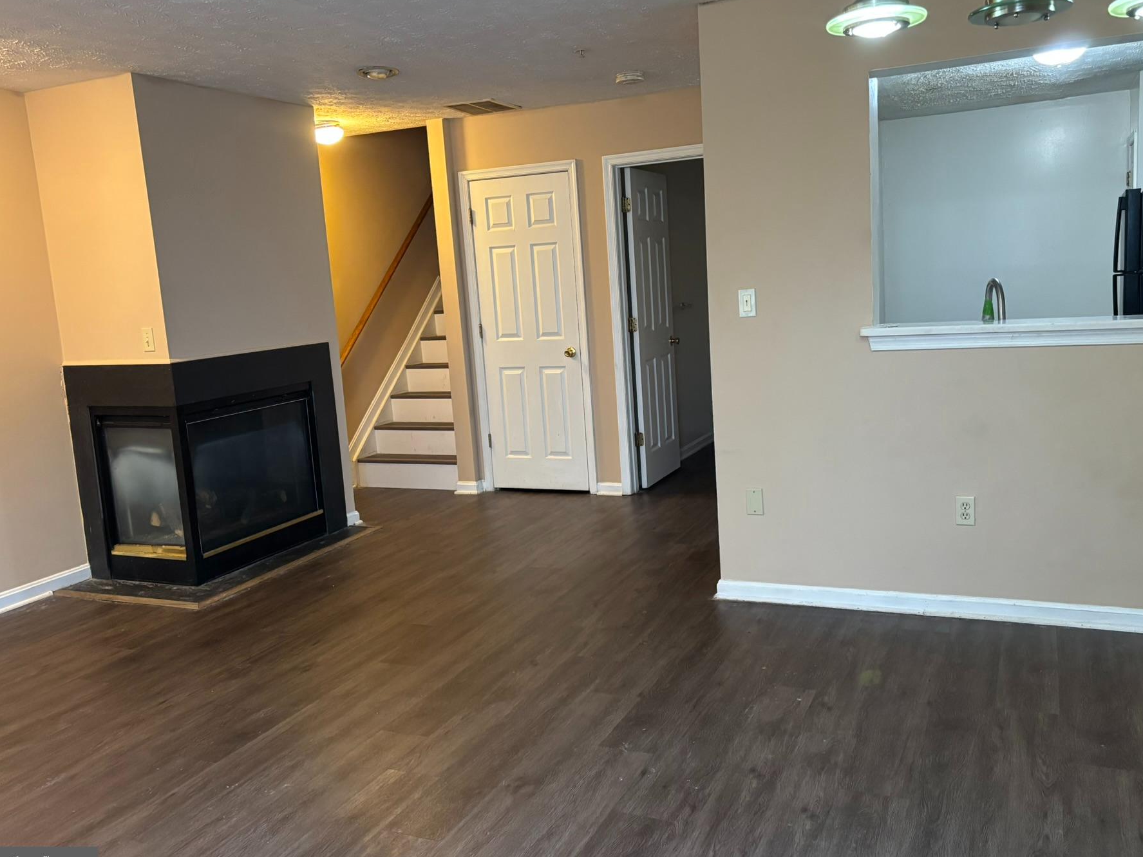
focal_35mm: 30
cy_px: 405
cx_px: 596
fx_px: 991
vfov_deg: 46.8
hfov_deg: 59.9
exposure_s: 1/60
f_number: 1.6
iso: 400
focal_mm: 5.96
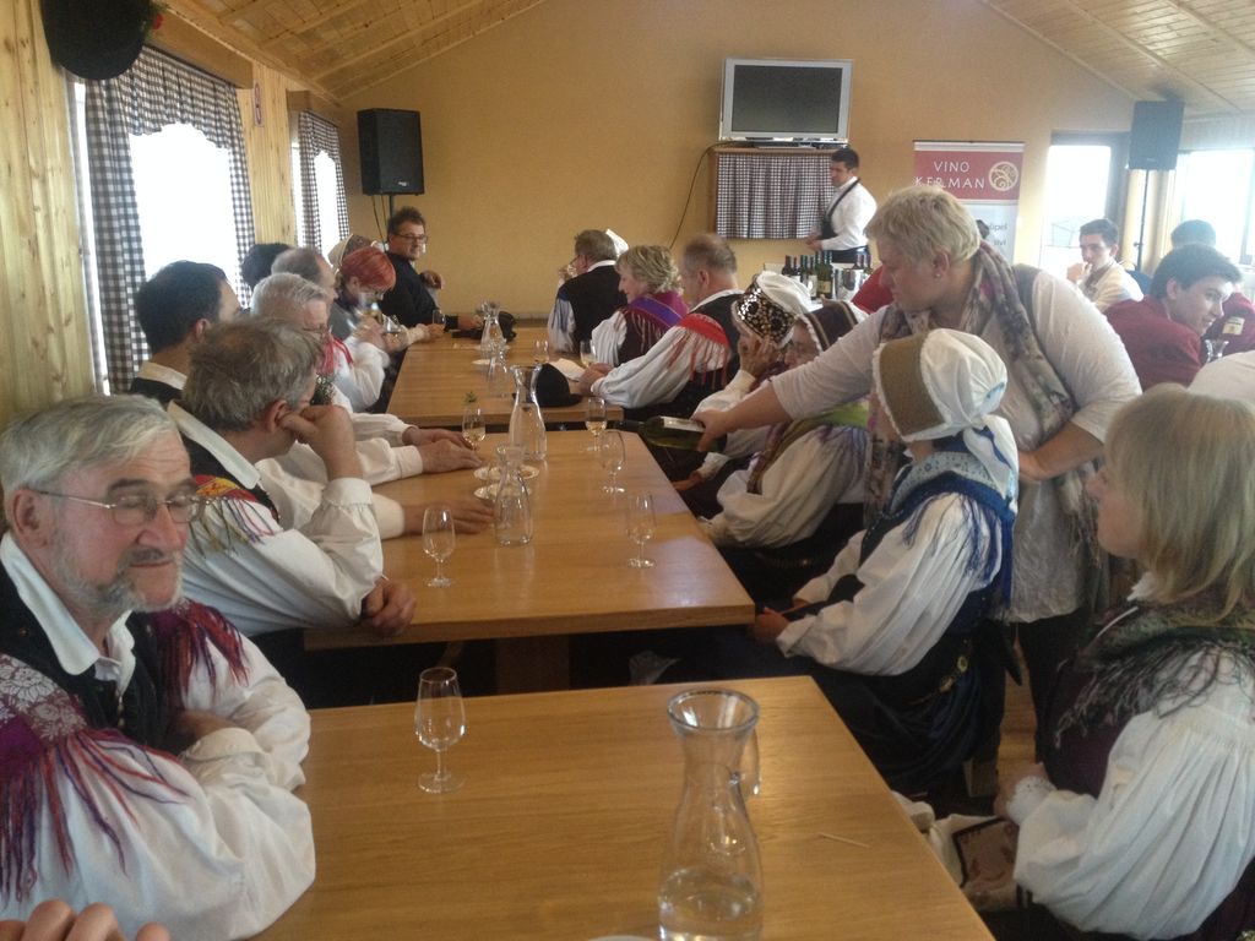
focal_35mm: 35
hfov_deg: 52.6
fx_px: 1269
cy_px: 470
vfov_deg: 40.7
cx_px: 628
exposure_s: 1/20
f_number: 2.4
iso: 250
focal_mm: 4.28
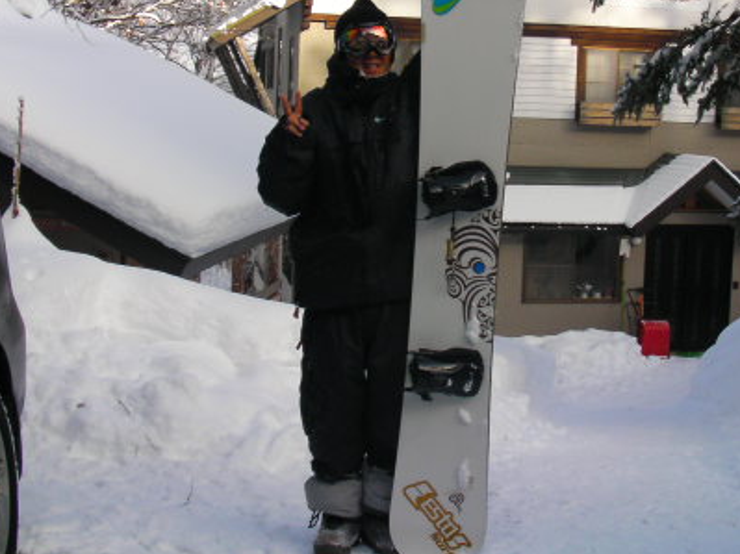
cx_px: 436
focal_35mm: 61
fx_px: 1304
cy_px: 174
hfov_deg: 31.6
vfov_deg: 23.9
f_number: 3.5
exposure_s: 1/254
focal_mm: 6.3
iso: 50
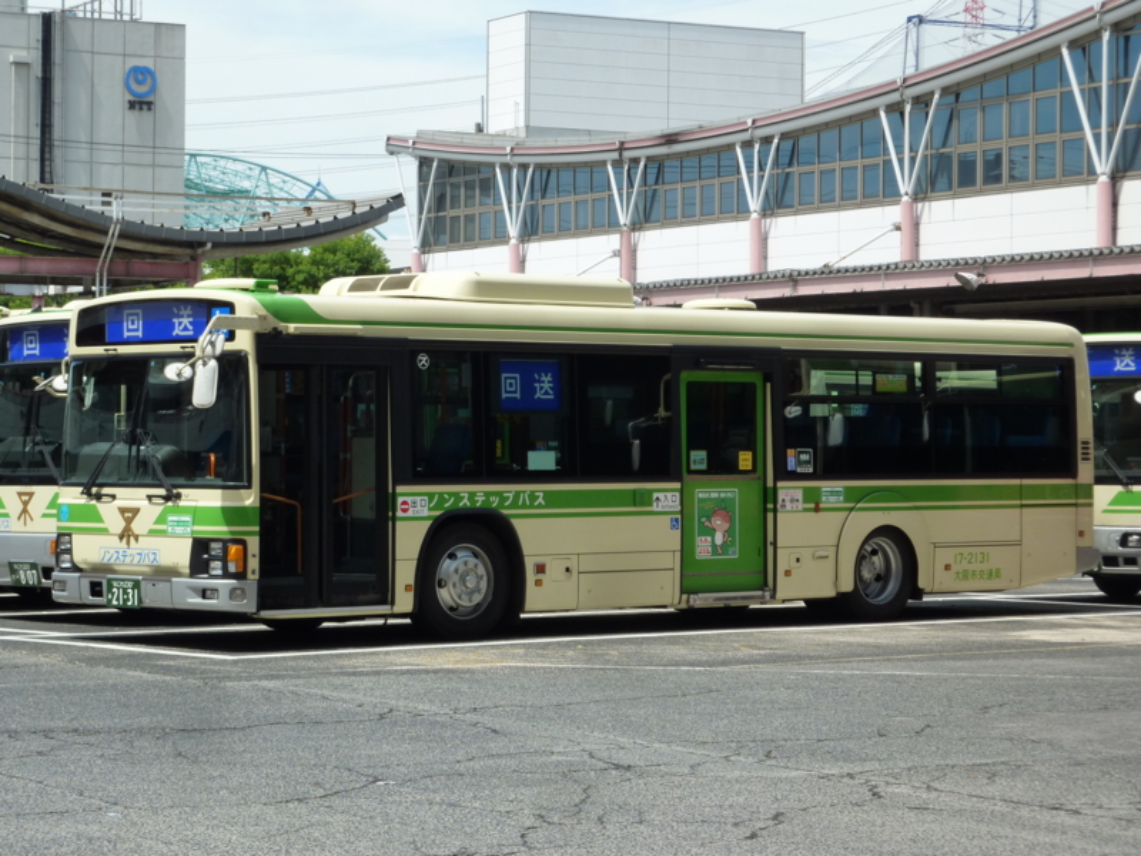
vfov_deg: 14.2
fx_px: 3428
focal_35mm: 104
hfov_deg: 18.9
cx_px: 570
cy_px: 428
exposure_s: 1/500
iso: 125
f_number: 4.3
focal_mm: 17
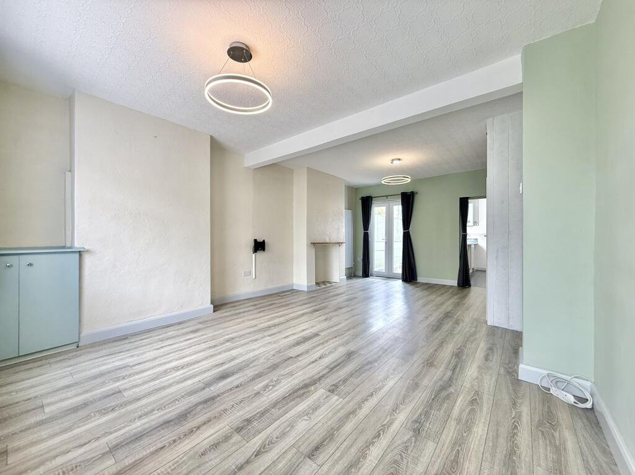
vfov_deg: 85.6
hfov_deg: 102.1
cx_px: 318
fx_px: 257
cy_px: 238
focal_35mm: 14
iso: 64
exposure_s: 1/100
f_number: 2.2
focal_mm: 2.22
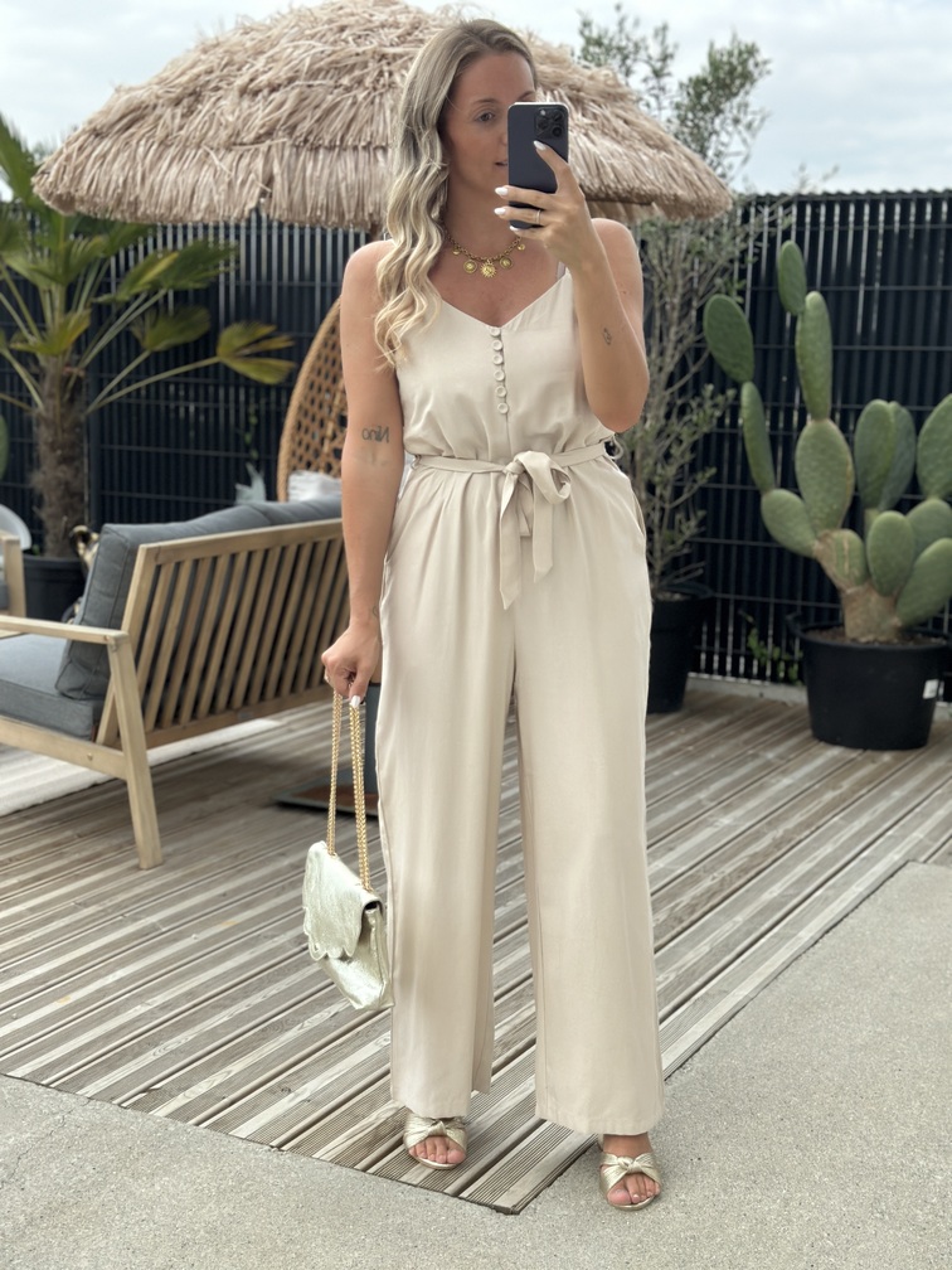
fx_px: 1760
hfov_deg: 30.3
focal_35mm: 48
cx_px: 476
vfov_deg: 39.7
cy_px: 635
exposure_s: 1/4367
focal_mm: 6.86
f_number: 1.78
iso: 100
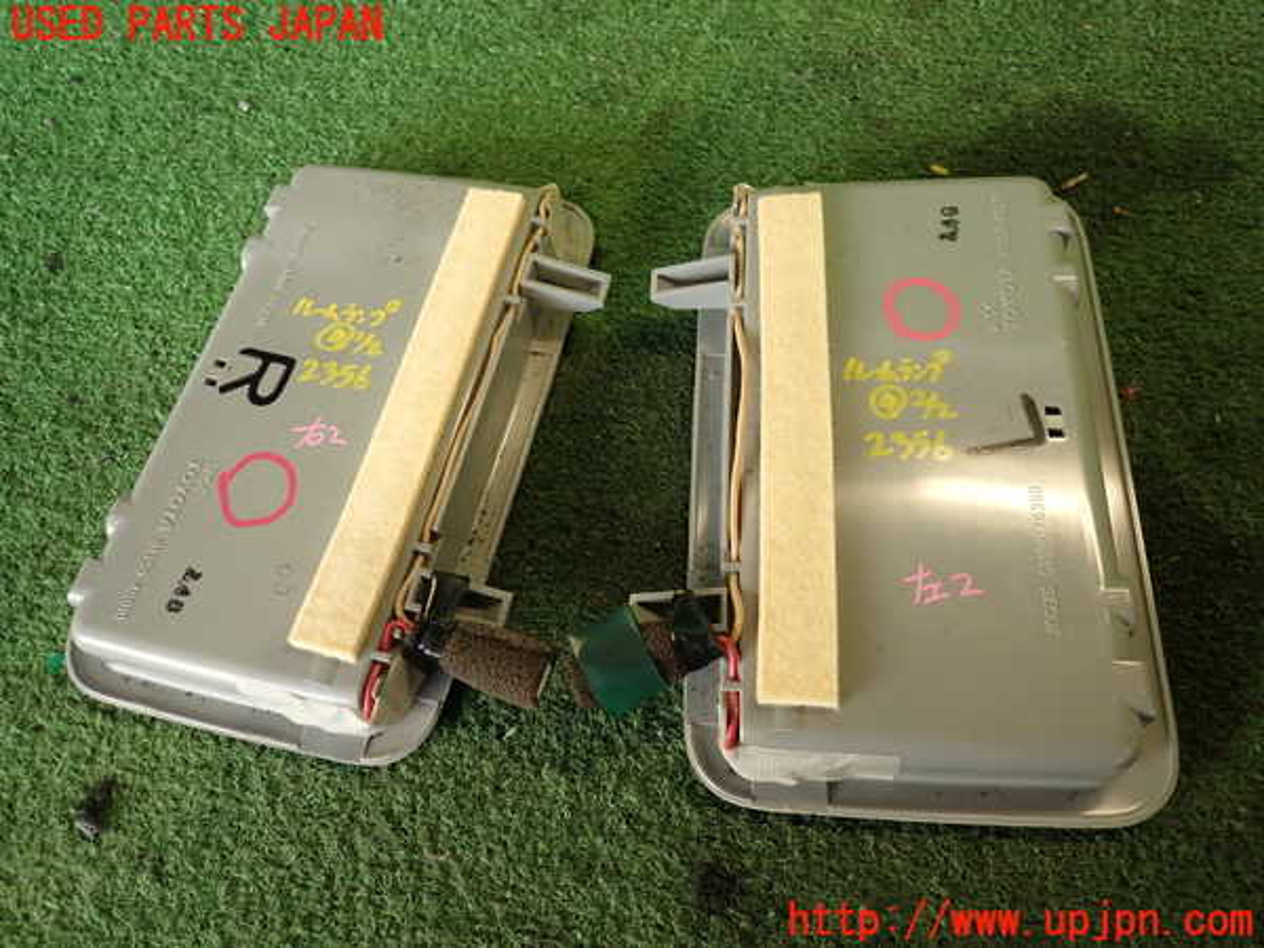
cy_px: 474
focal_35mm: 25
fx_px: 913
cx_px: 632
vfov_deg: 54.9
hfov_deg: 69.4
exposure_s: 1/60
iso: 160
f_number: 2
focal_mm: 4.5
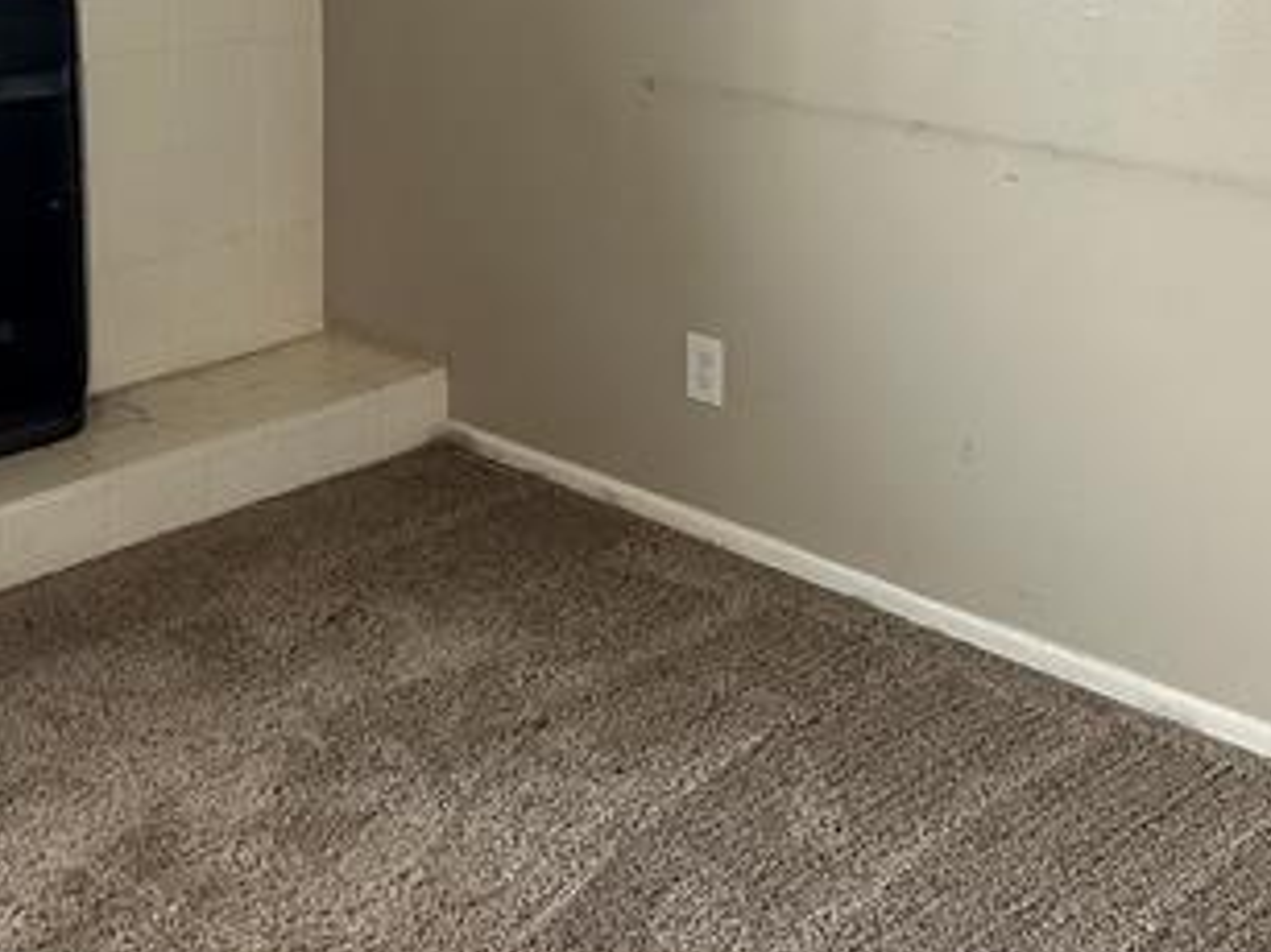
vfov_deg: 27.9
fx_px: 1835
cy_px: 85
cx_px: 489
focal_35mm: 50
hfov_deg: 38.0
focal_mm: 6.86
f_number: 1.78
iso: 250
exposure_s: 1/60
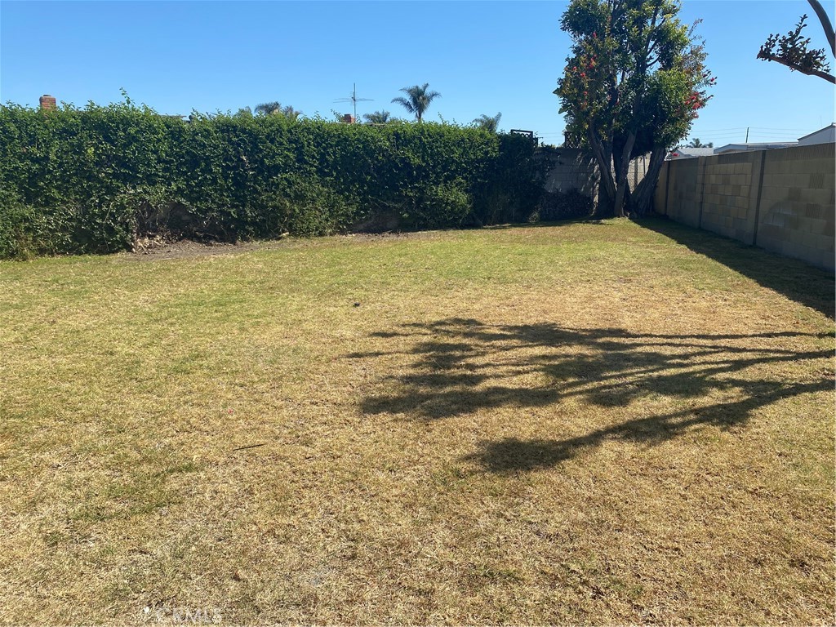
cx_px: 418
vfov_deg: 53.1
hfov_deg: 67.3
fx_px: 628
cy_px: 314
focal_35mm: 26
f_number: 1.8
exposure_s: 1/2688
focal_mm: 4.25
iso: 32
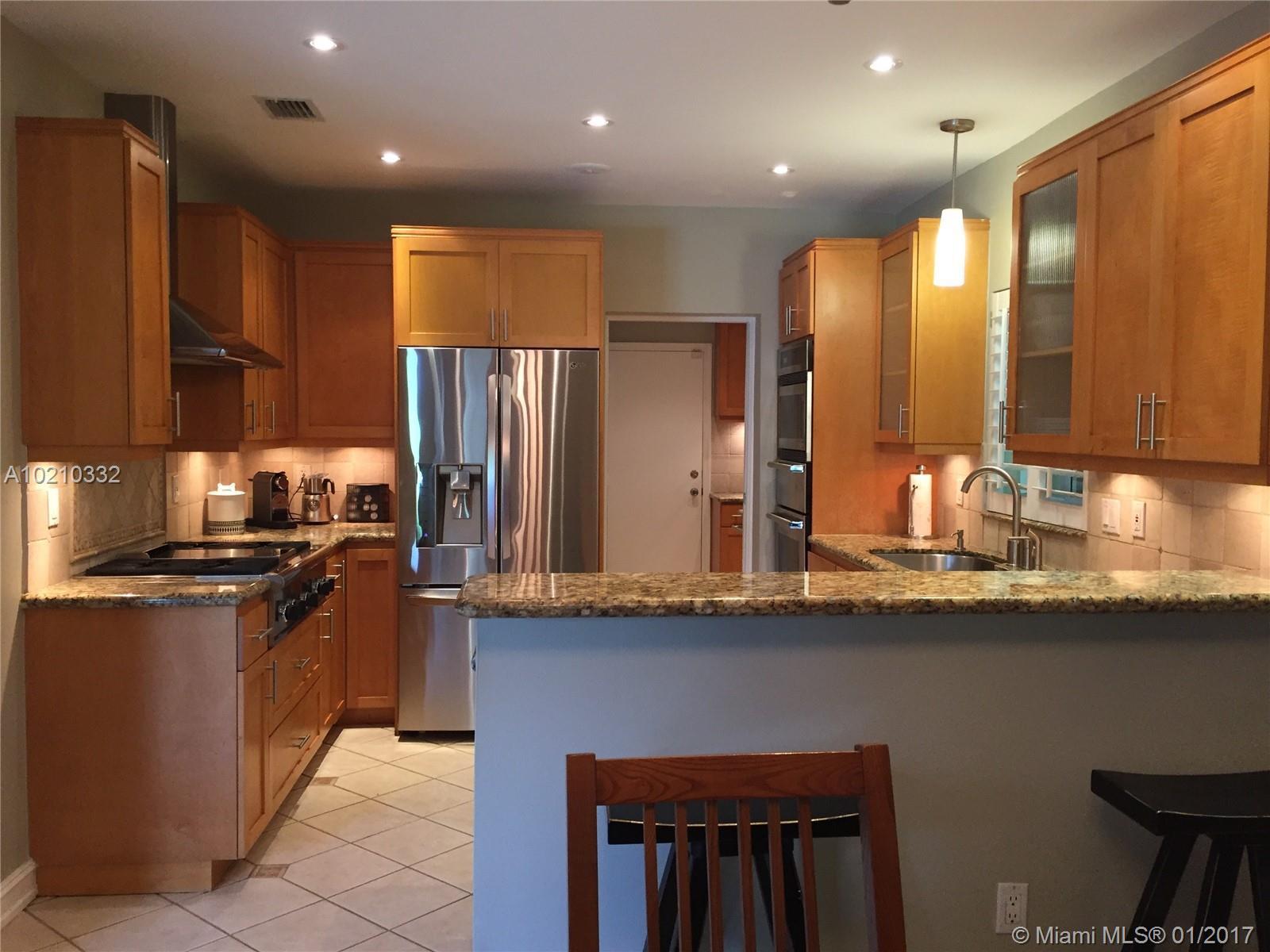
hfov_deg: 61.7
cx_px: 635
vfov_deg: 48.2
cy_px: 476
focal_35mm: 29
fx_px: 1064
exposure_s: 1/30
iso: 100
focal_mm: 4.15
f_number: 2.2
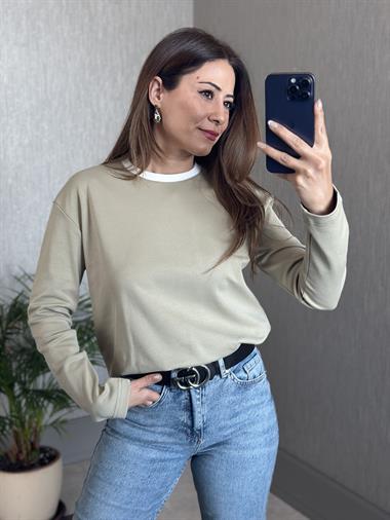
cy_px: 260
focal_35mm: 48
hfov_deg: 30.3
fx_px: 720
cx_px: 195
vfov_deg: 39.6
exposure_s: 1/115
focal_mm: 6.86
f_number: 1.78
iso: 125
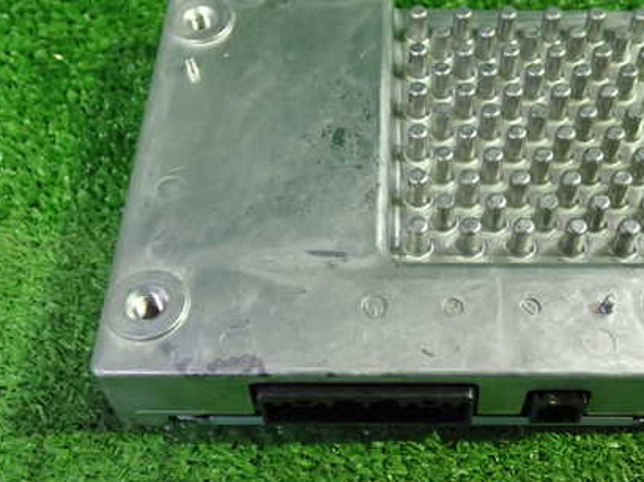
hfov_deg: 40.0
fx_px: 874
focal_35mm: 47
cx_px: 425
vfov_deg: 30.8
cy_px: 228
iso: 400
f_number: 2.4
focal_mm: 5.79
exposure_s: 1/30
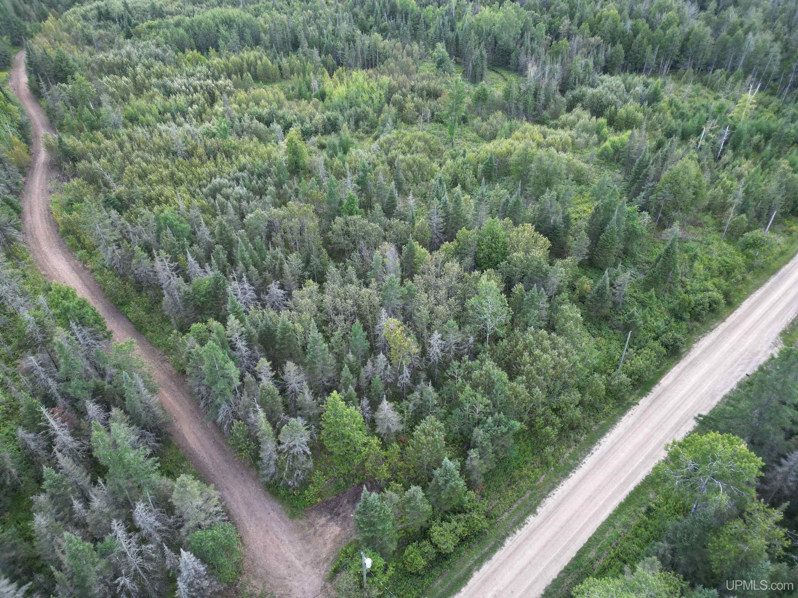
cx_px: 399
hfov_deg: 71.6
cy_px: 299
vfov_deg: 56.8
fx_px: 553
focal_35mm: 24
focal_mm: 6.72
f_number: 1.7
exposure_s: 1/240
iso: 110
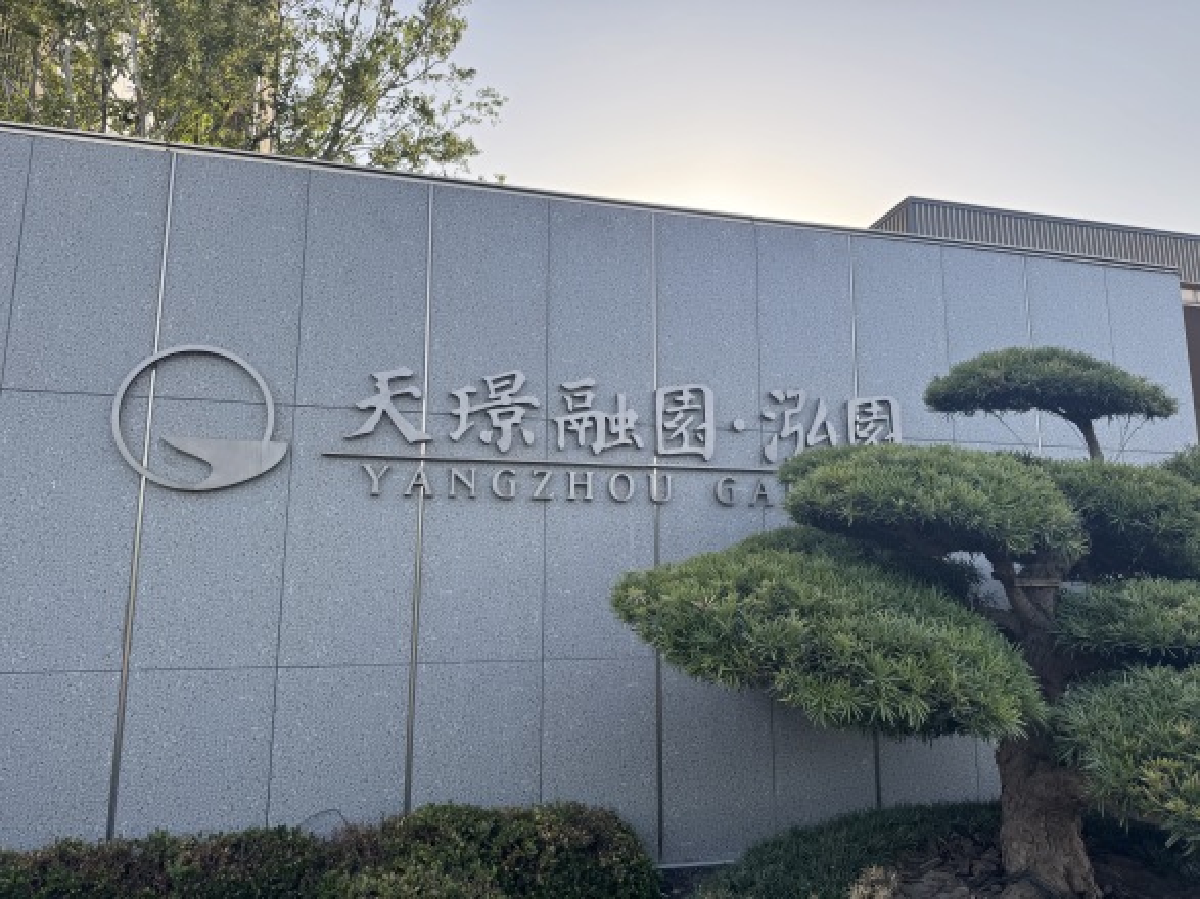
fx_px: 832
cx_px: 600
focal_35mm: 24
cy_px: 450
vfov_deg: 56.8
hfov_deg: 71.6
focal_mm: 6.76
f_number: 1.78
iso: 80
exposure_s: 1/832
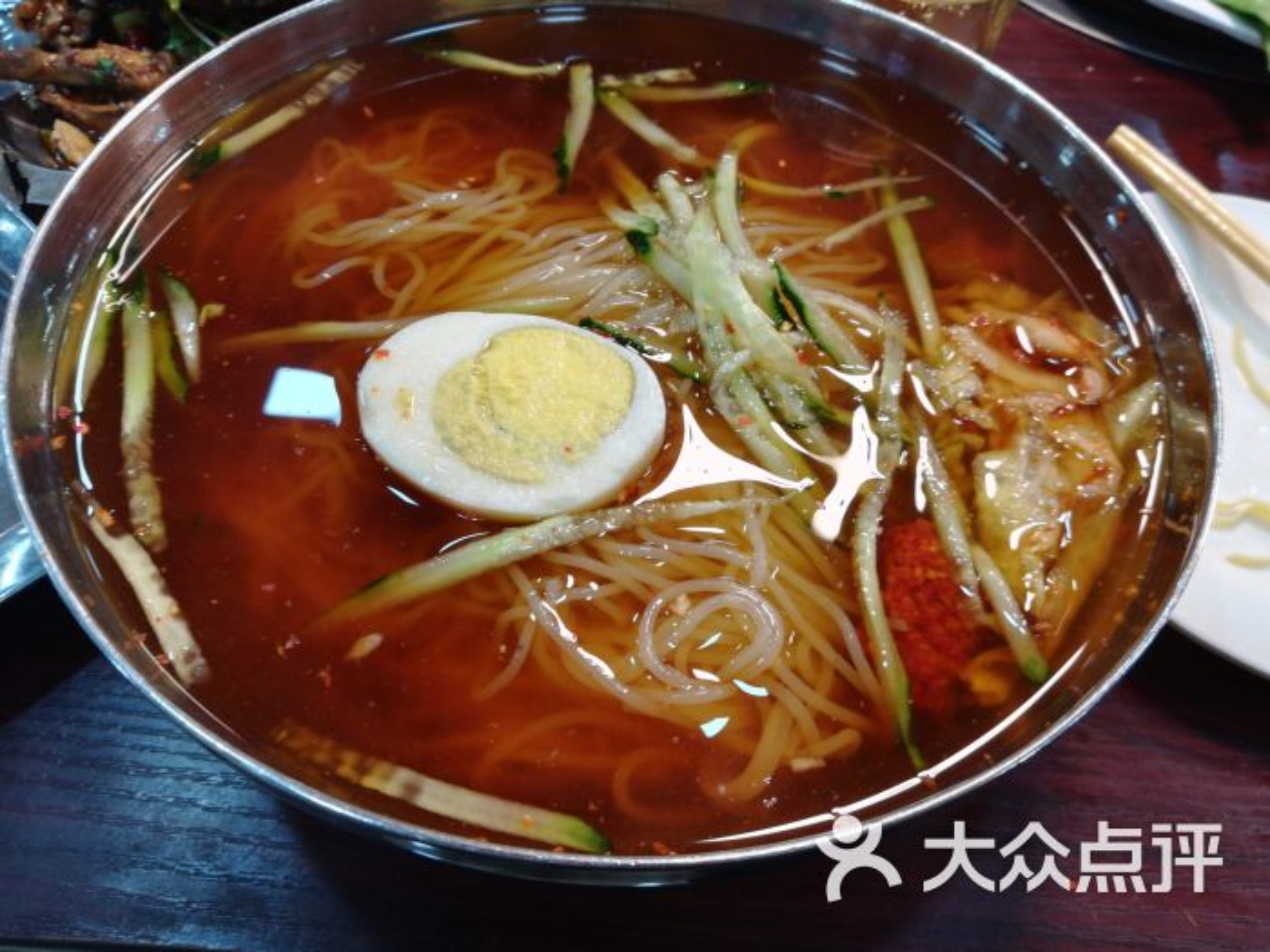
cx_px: 635
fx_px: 954
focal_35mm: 26
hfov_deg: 67.3
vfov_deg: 53.1
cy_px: 476
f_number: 2.2
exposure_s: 1/33.3
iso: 160
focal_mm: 3.83
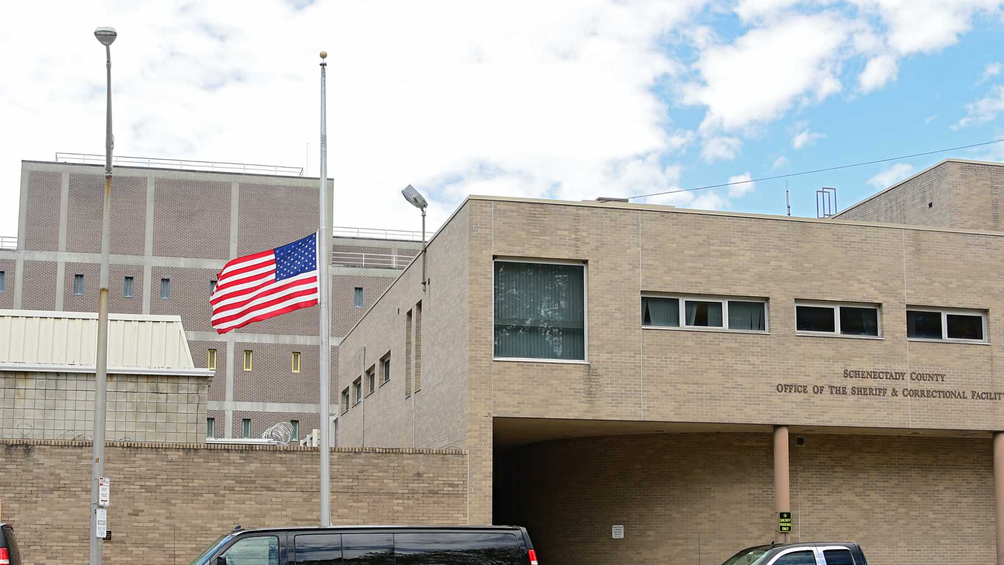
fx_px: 1331
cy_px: 370
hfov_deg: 41.3
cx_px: 471
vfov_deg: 23.9
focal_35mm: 50
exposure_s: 1/640
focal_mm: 28
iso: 320
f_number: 5
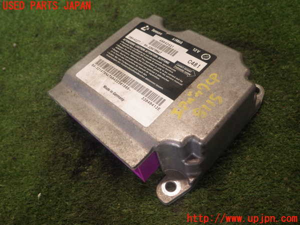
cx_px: 150
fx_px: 269
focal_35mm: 31
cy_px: 112
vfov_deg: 45.4
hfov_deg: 58.4
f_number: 3.1
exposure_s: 1/45
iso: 320
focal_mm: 5.5
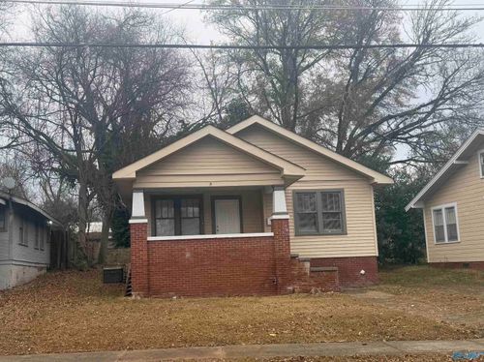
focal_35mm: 24
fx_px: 335
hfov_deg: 71.6
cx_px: 242
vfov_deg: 56.7
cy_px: 181
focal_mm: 6.76
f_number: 1.78
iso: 80
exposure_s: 1/1553
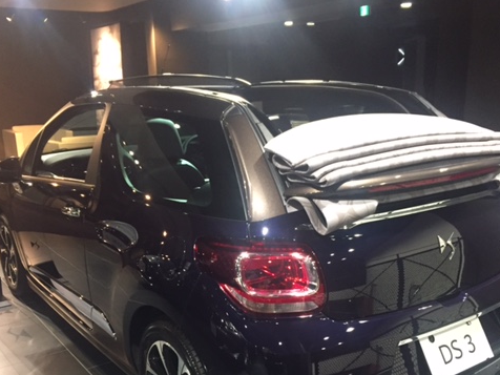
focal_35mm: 39
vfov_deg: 36.5
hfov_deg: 47.8
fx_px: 563
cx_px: 237
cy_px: 248
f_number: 2.2
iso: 320
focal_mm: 4.15
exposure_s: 1/30
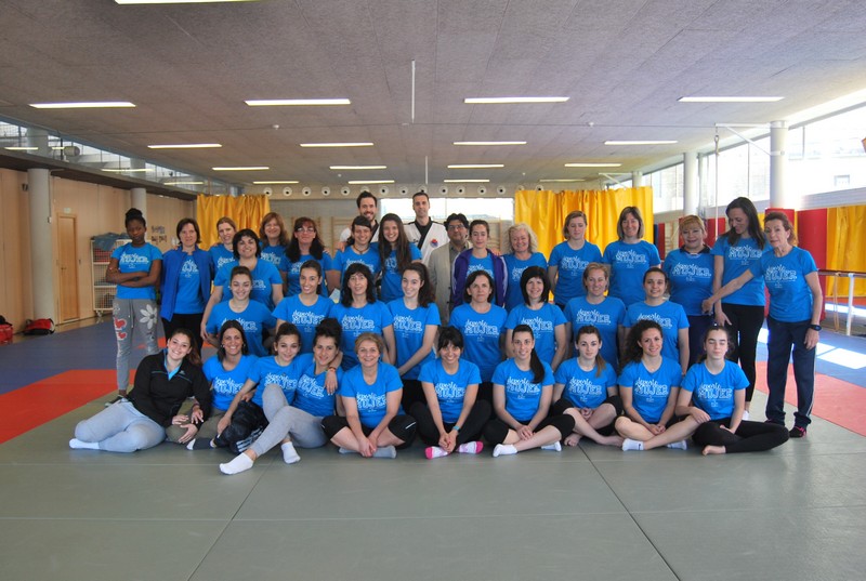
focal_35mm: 33
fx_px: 795
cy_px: 290
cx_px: 433
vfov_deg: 40.1
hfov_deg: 57.1
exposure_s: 1/50
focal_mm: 22
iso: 200
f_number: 3.8
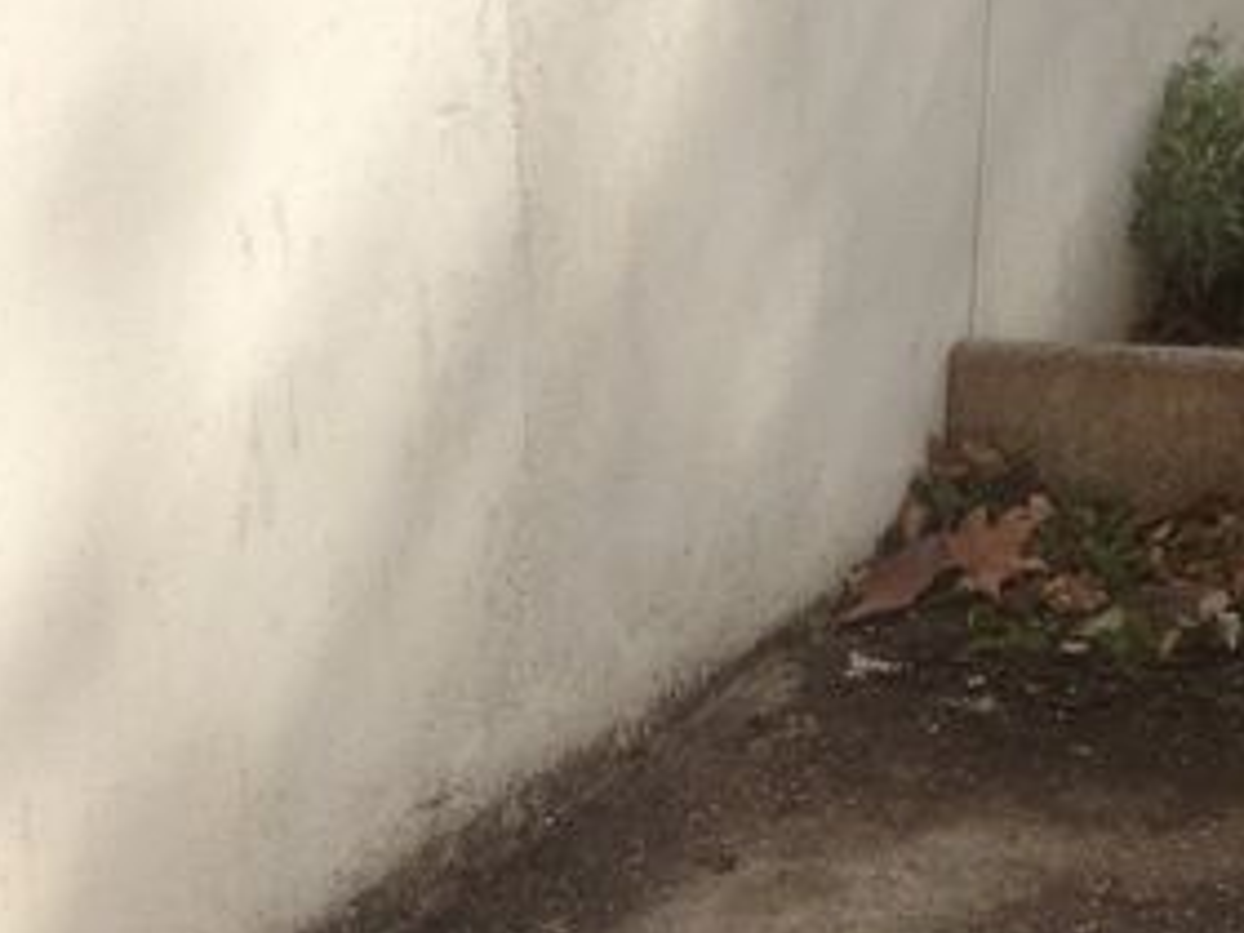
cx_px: 62
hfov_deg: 15.5
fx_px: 4492
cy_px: 1653
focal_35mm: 125
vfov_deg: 11.1
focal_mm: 4.28
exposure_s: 1/1346
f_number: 2.4
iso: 50
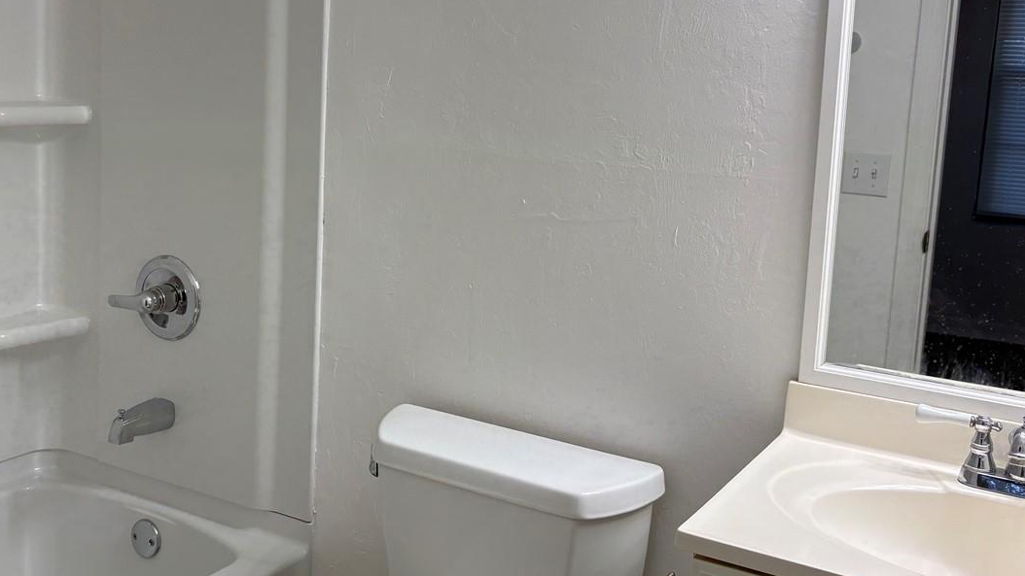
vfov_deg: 27.5
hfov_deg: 46.8
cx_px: 370
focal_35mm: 43
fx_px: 1169
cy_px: 187
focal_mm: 5.96
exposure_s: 1/120
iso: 50
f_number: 1.6
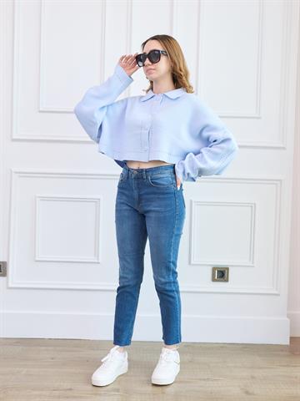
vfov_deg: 42.1
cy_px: 200
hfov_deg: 32.2
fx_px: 520
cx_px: 150
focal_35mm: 45
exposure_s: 1/100
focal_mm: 21
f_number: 5.6
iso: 500
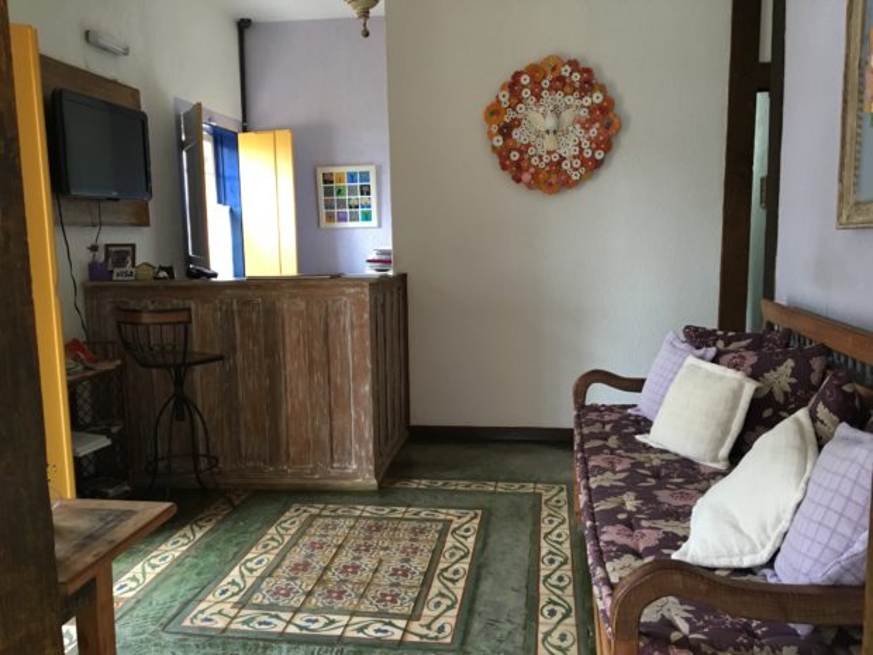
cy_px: 328
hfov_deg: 61.7
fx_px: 731
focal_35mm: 29
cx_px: 436
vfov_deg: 48.2
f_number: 2.2
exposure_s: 1/30
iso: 125
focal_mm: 4.15
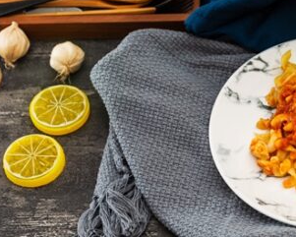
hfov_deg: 13.1
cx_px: 270
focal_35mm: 146
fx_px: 1279
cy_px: 121
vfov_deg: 10.6
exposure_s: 1/125
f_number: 6.3
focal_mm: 78
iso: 64
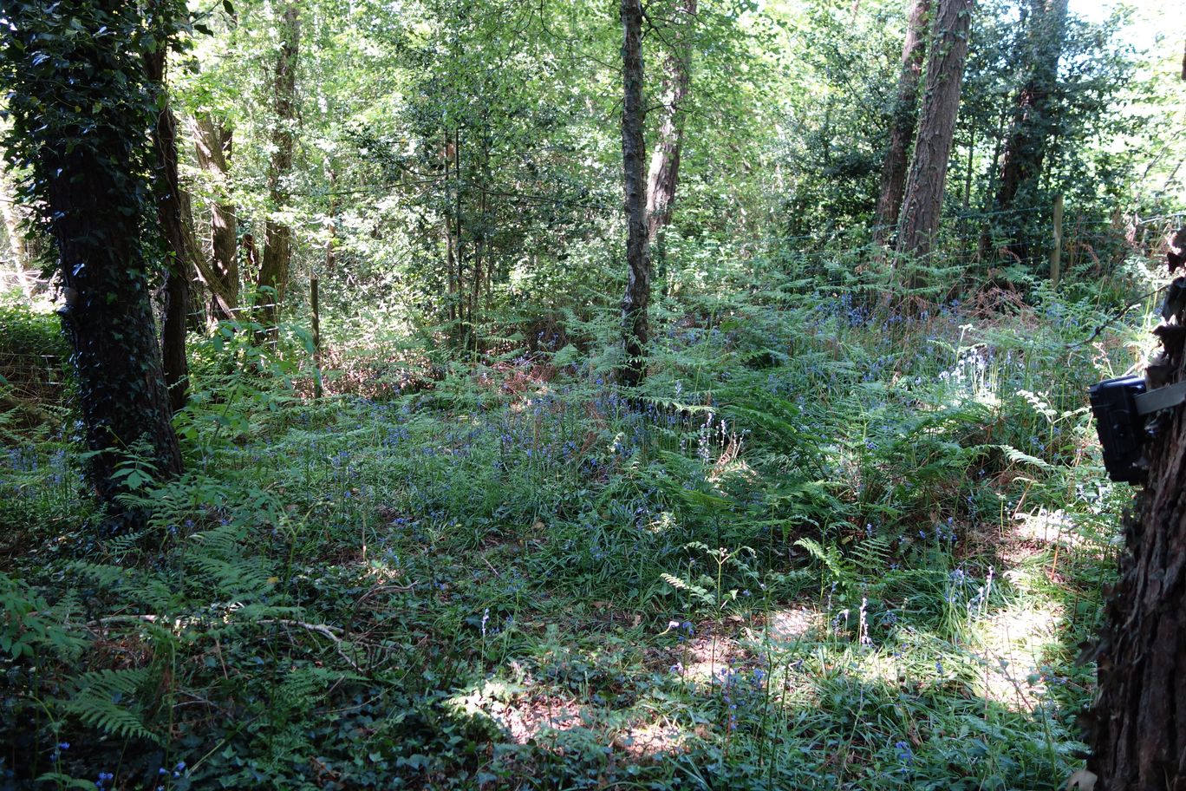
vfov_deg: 46.4
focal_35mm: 28
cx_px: 593
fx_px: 922
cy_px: 396
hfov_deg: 65.5
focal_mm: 10.4
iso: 125
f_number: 1.8
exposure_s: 1/80
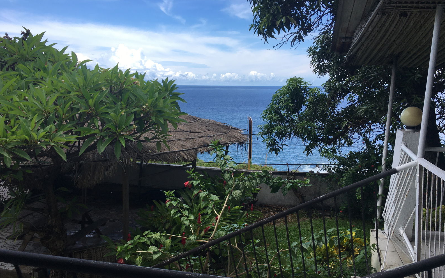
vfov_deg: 40.4
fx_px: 376
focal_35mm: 31
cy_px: 165
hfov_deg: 61.2
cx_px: 223
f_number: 2.2
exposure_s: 1/999
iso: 25
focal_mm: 4.15
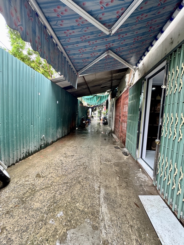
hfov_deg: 85.7
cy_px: 122
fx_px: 99
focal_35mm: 14
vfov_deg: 102.1
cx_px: 92
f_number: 2.2
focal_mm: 2.22
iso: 160
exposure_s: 1/99
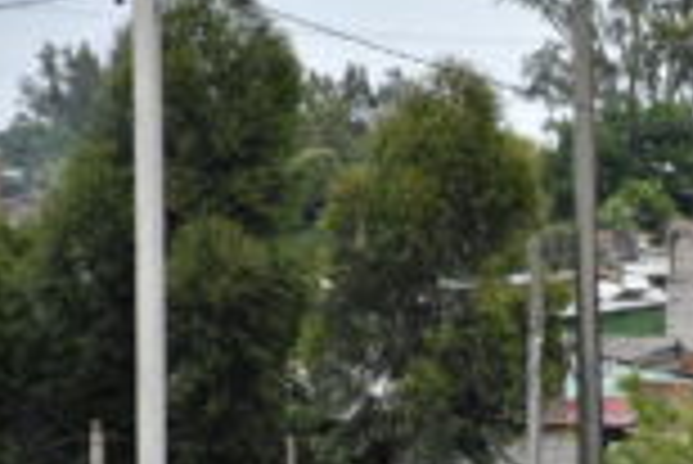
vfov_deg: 2.5
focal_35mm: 546
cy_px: 579
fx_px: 10520
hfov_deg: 3.8
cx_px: 747
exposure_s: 1/2500
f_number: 6.3
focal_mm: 140
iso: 800
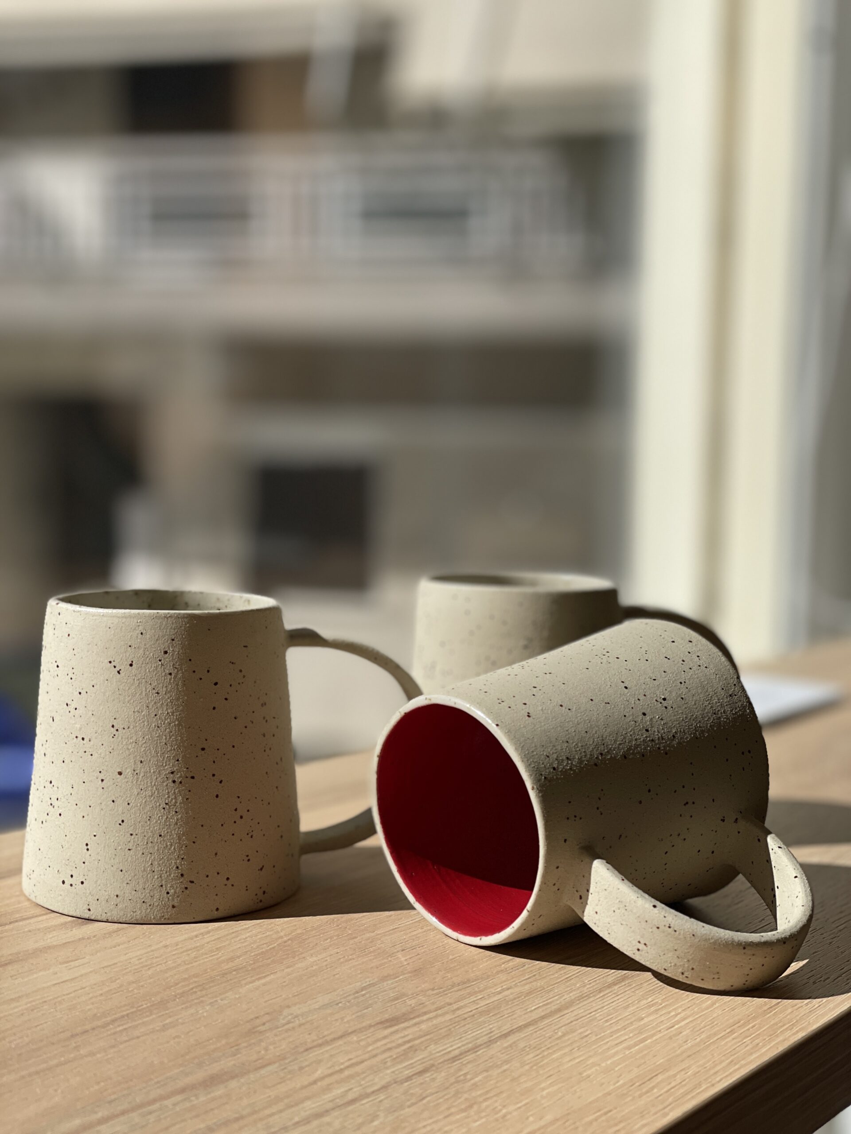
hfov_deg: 28.0
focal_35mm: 52
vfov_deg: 36.8
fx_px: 1704
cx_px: 426
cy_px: 567
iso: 32
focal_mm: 6
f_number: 2
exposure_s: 1/2817
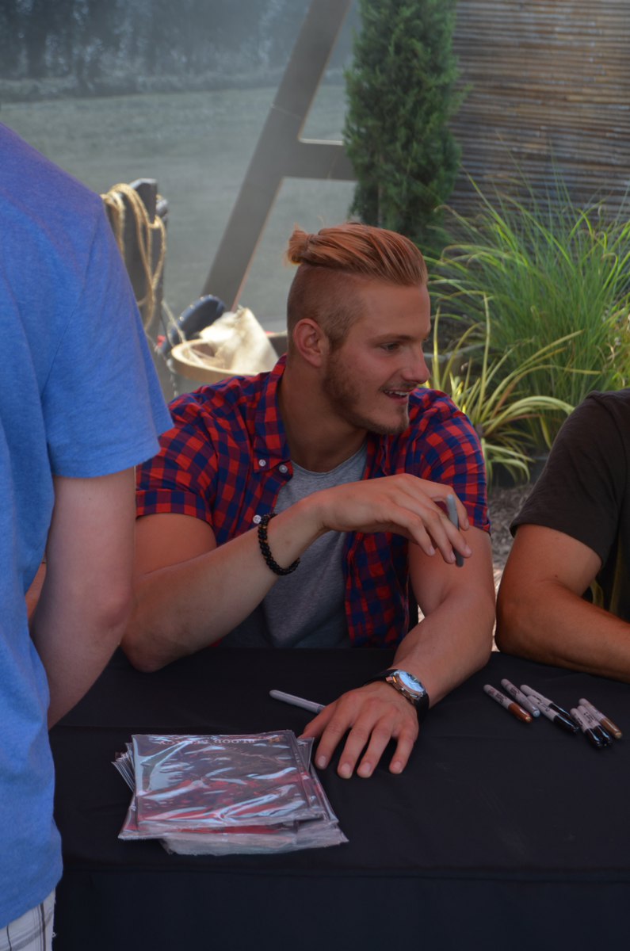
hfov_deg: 16.5
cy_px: 476
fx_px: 2175
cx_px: 315
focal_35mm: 82
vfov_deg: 24.7
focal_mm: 55
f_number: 7.1
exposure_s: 1/200
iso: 200
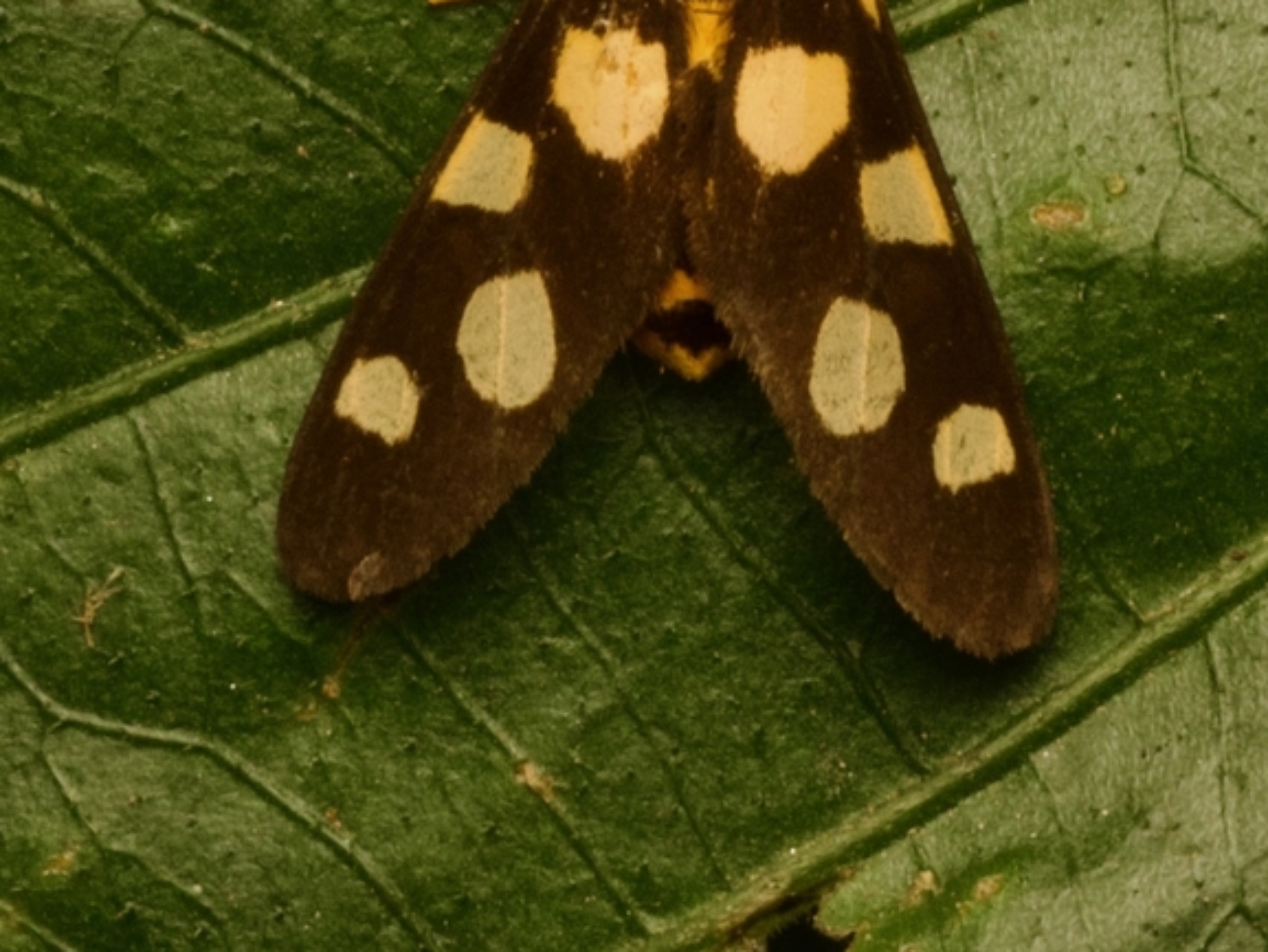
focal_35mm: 237
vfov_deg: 6.3
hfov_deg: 8.3
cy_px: 74
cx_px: 800
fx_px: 8683
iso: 400
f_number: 18
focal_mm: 60
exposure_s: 1/60
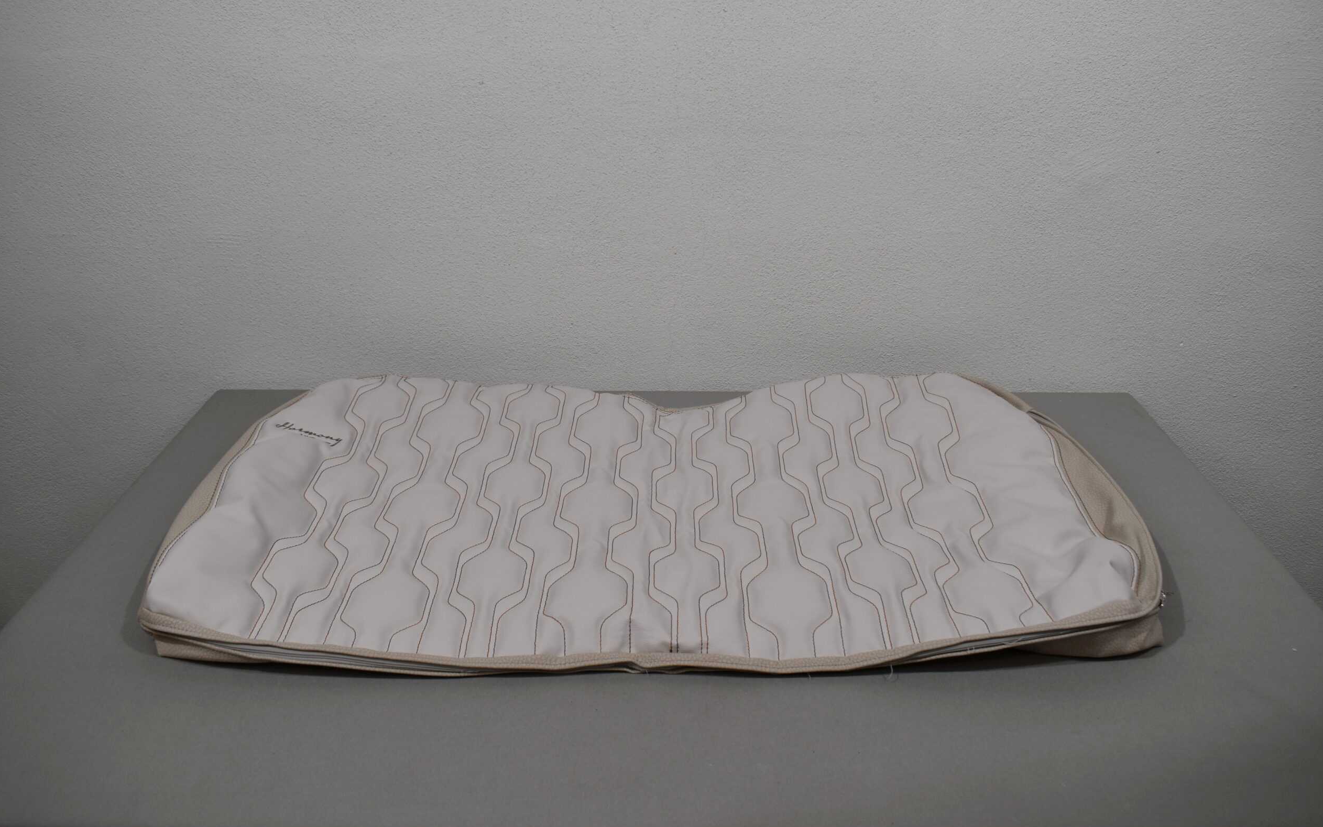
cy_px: 384
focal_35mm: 31
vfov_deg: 40.6
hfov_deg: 61.2
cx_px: 660
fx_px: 1118
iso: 280
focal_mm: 20
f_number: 5.6
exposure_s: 1/125
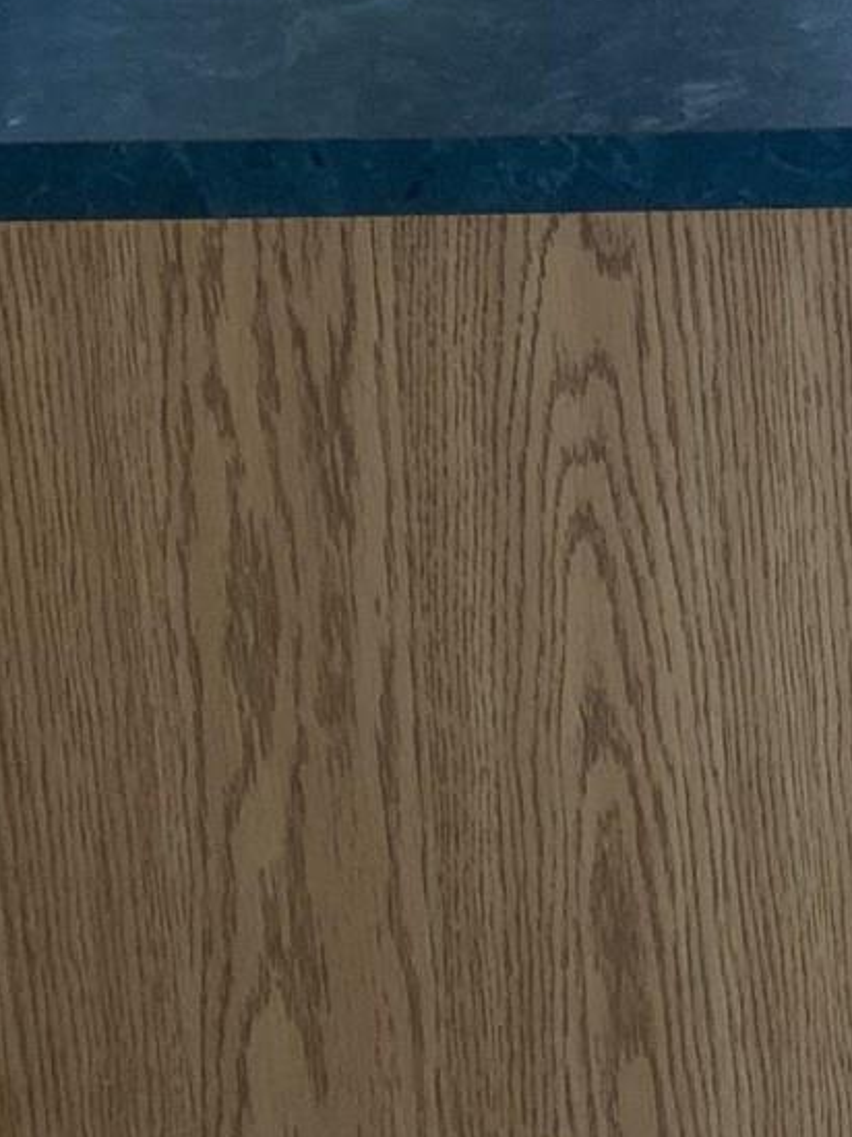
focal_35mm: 109
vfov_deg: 15.8
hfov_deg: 13.0
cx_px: 1201
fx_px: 3580
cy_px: -794
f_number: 1.8
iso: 125
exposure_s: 1/116
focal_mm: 4.25
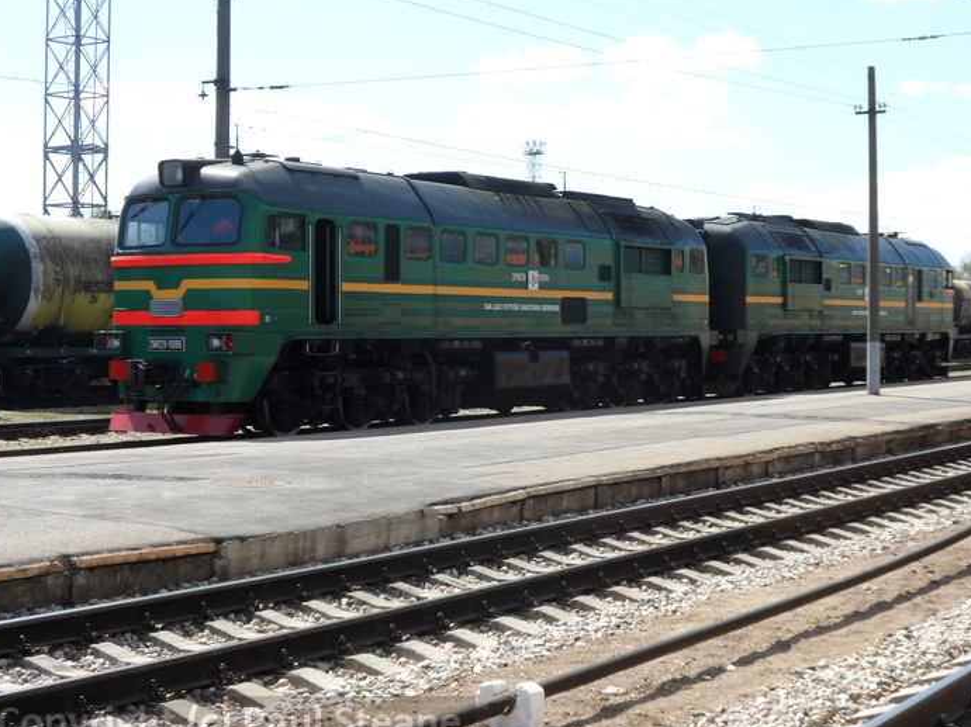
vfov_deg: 23.6
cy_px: 342
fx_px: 1739
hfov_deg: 31.2
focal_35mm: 62
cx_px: 542
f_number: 4.1
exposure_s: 1/350
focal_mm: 9.8
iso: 80
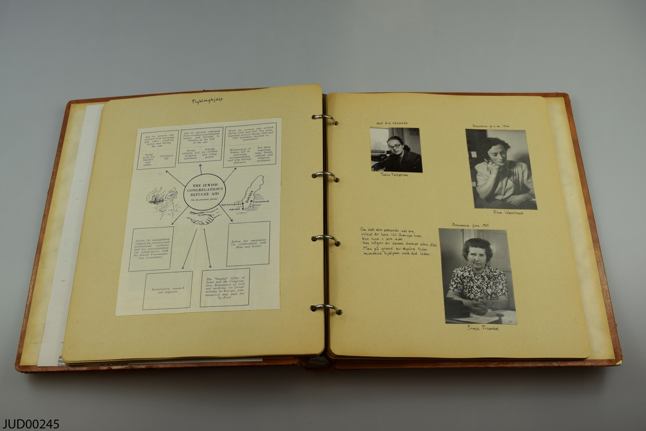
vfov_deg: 33.0
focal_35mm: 40
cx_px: 323
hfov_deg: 47.9
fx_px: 727
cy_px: 216
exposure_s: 1/250
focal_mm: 27
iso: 360
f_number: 8
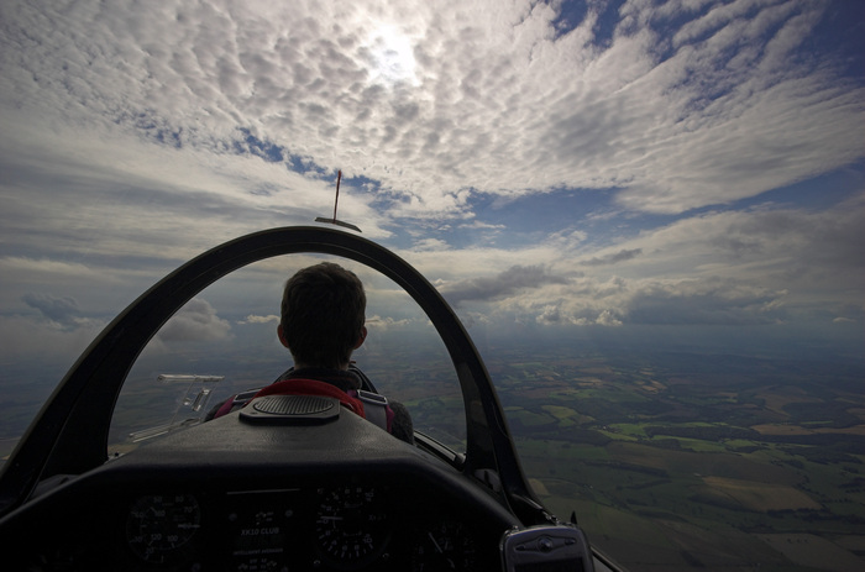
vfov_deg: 77.0
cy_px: 286
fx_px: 360
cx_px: 432
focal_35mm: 15
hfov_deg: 100.5
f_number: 8
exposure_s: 1/800
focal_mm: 10
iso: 200
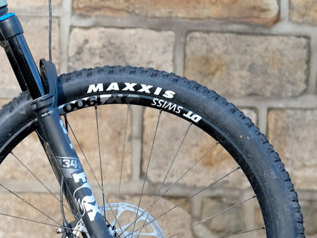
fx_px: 3389
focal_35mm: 370
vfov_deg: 4.0
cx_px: -175
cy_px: 159
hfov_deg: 5.3
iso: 2500
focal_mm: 68.7
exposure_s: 1/2500
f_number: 2.8
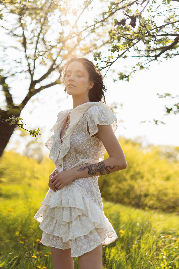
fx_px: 373
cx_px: 90
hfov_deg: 27.0
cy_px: 134
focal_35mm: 50
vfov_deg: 39.6
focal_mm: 50
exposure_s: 1/1600
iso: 100
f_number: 1.8
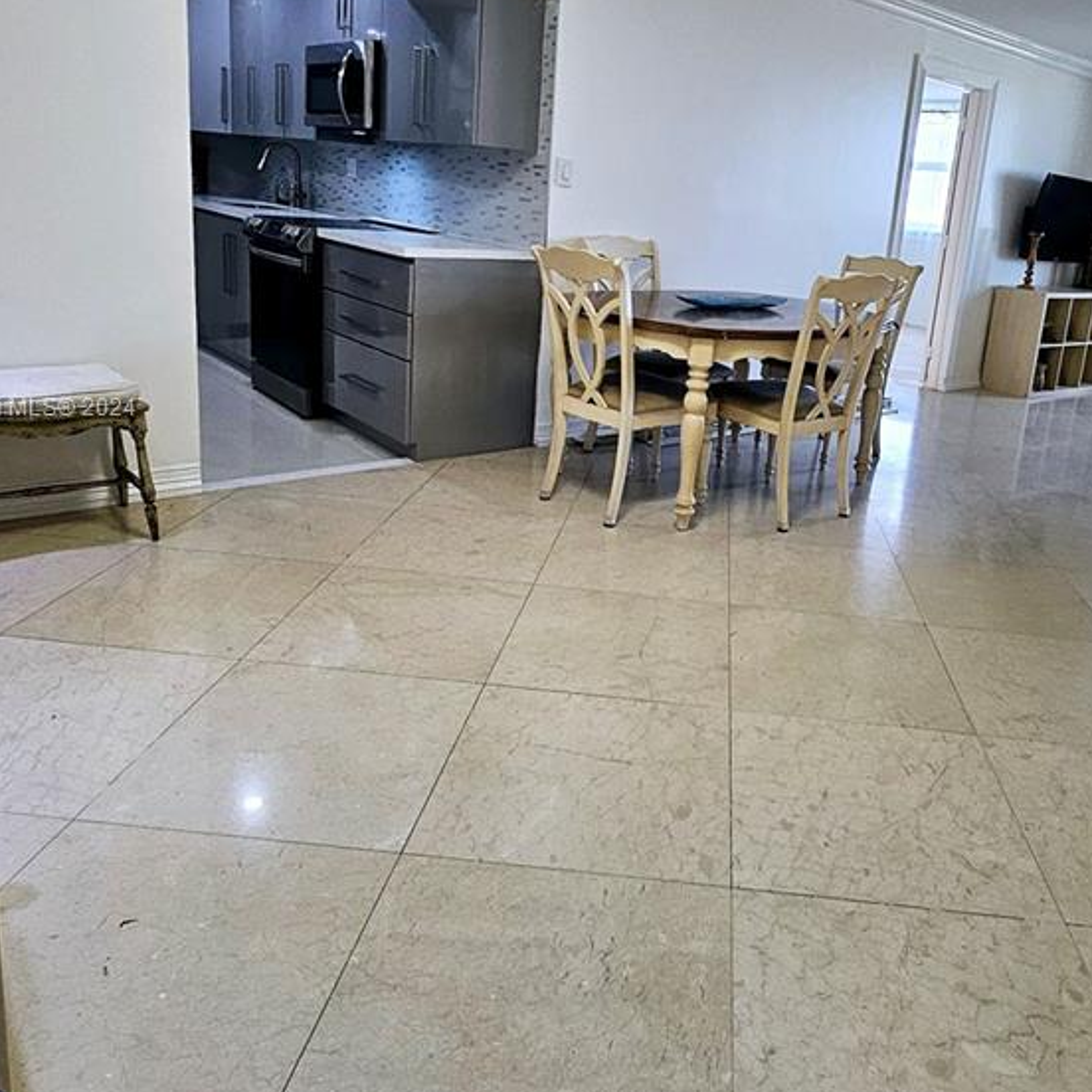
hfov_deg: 62.3
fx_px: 892
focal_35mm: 25
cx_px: 665
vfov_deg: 62.1
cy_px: 410
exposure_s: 1/60.2
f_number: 2.2
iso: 64
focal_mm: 1.74
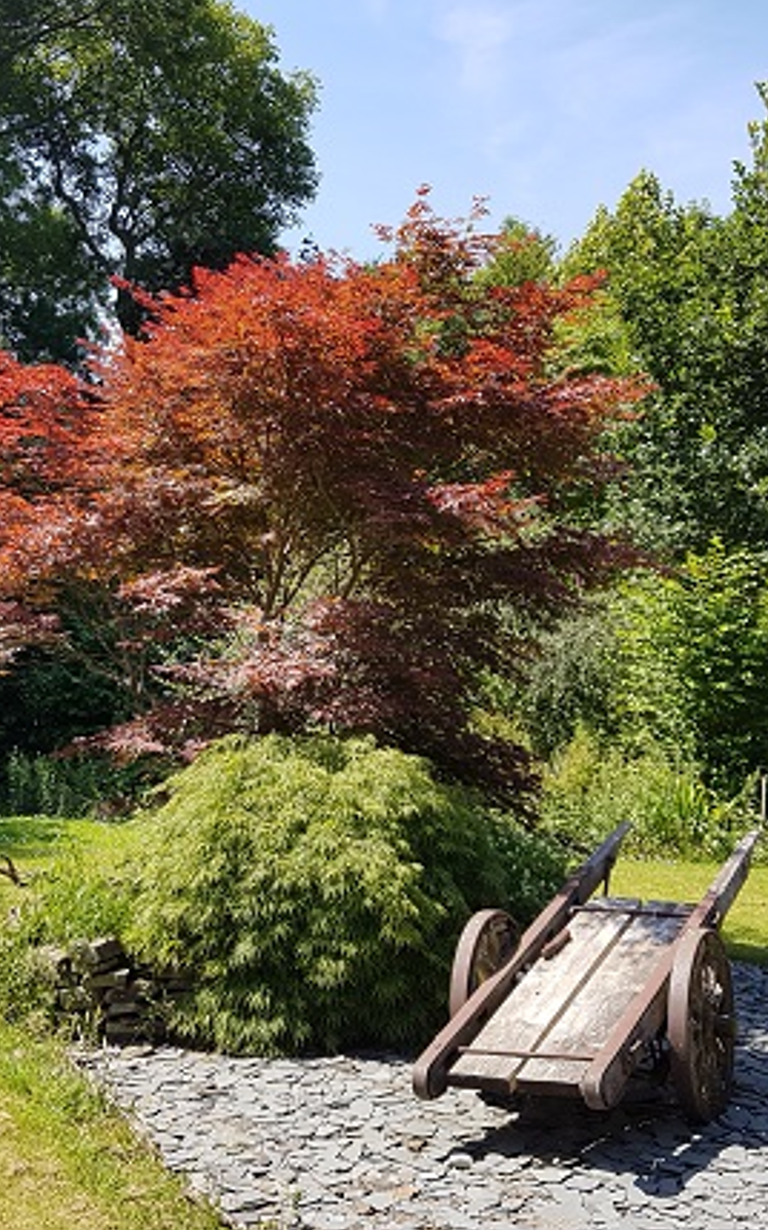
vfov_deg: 52.8
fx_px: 1240
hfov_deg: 34.2
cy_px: 614
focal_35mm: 37
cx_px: 267
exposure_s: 1/962
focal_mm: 4.2
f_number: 1.7
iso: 40
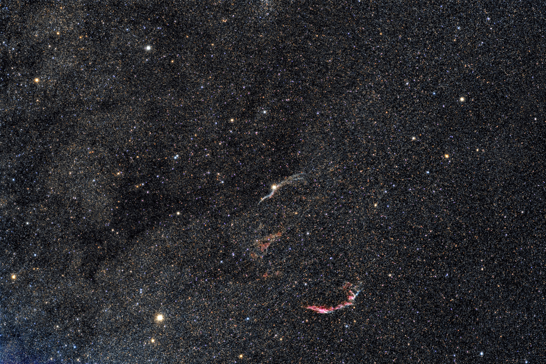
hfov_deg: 10.2
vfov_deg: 6.8
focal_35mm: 202
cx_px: 273
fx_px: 3070
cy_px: 182
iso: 800
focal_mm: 135
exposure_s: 480
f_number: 4
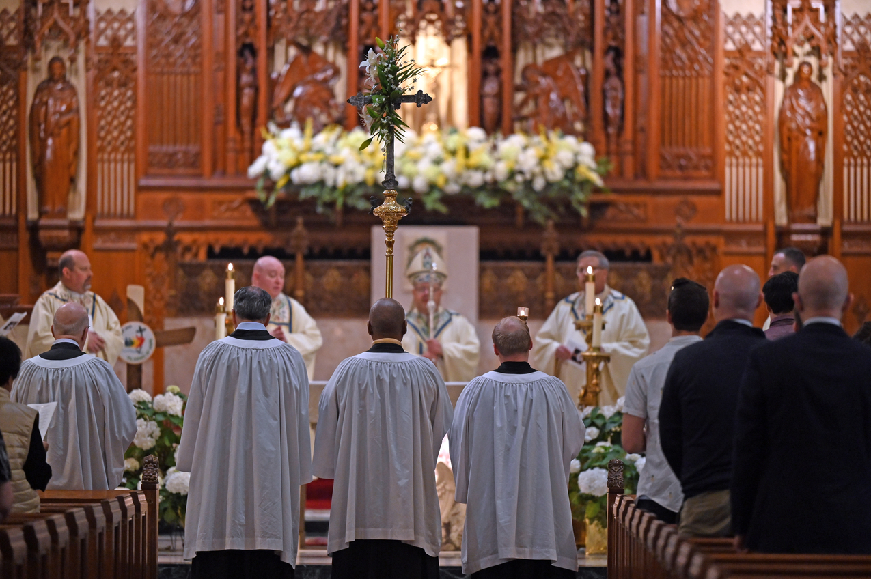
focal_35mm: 200
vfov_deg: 6.9
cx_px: 436
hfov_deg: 10.3
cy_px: 290
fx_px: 4835
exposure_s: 1/200
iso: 4500
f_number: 2.8
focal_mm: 200
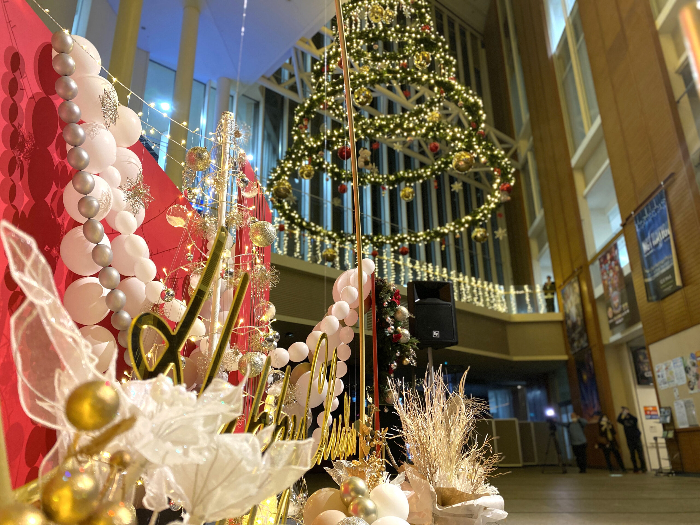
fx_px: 526
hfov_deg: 67.3
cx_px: 350
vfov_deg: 53.1
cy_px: 262
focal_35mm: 26
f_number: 1.8
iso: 200
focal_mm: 4.25
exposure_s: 1/50
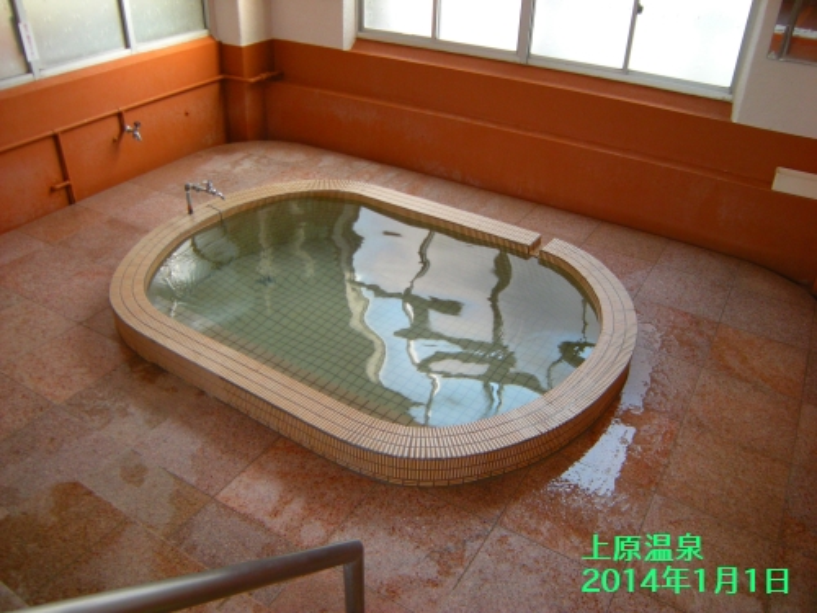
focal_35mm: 28
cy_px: 306
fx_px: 661
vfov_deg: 49.7
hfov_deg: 63.4
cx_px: 408
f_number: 2.8
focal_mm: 4.7
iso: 147
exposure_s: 1/53.6
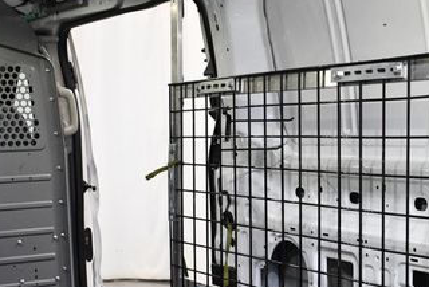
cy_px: 272
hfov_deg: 27.9
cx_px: 286
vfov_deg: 18.6
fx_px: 859
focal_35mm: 72
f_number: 3.5
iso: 1600
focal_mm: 18
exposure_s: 1/125
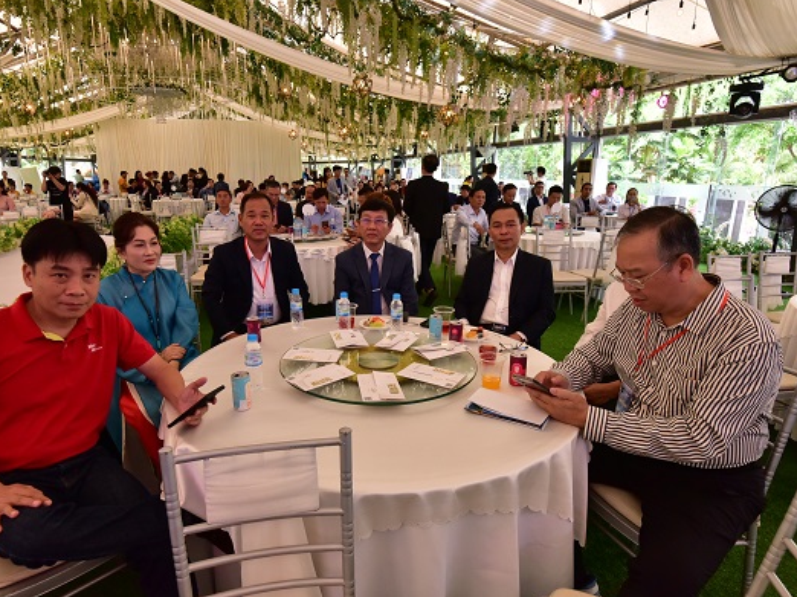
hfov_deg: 78.7
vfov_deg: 63.4
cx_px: 354
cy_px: 298
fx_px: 483
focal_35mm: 21
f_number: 8
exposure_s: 1/160
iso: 1600
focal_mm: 19
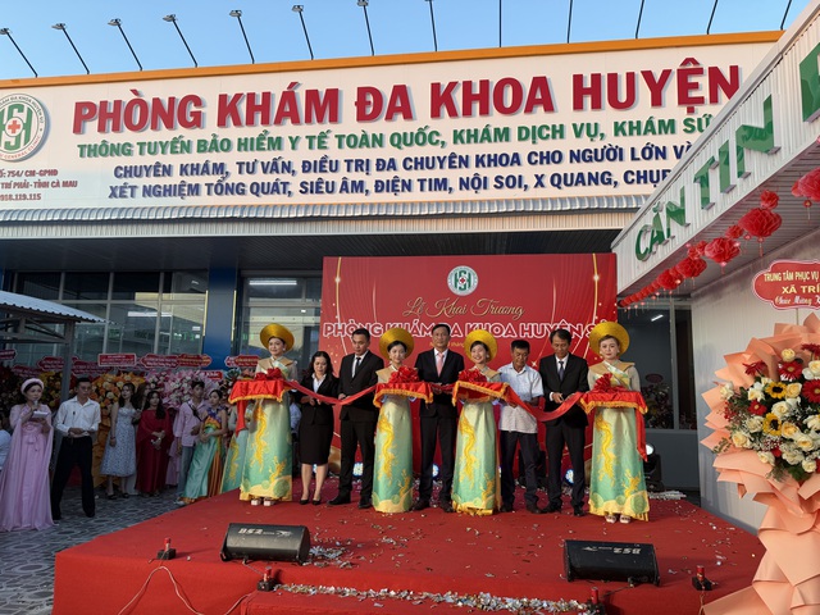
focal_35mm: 24
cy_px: 308
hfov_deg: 71.6
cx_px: 410
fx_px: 569
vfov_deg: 56.8
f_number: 1.78
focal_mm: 6.76
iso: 80
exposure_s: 1/333
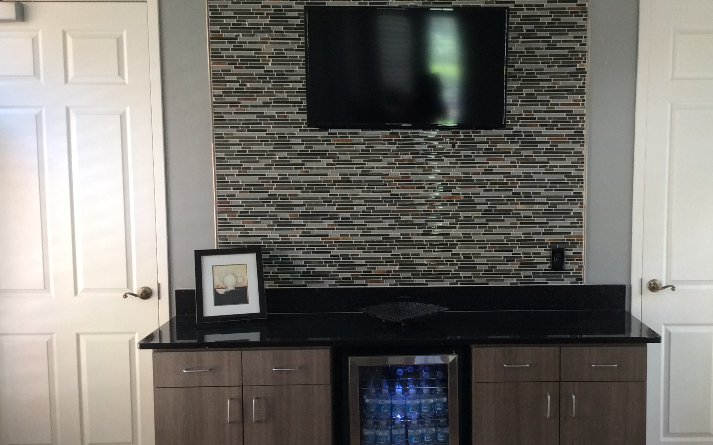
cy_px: 237
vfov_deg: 28.6
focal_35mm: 45
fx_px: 874
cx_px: 421
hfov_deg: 44.2
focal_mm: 3.3
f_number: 2.4
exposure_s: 1/24
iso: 80
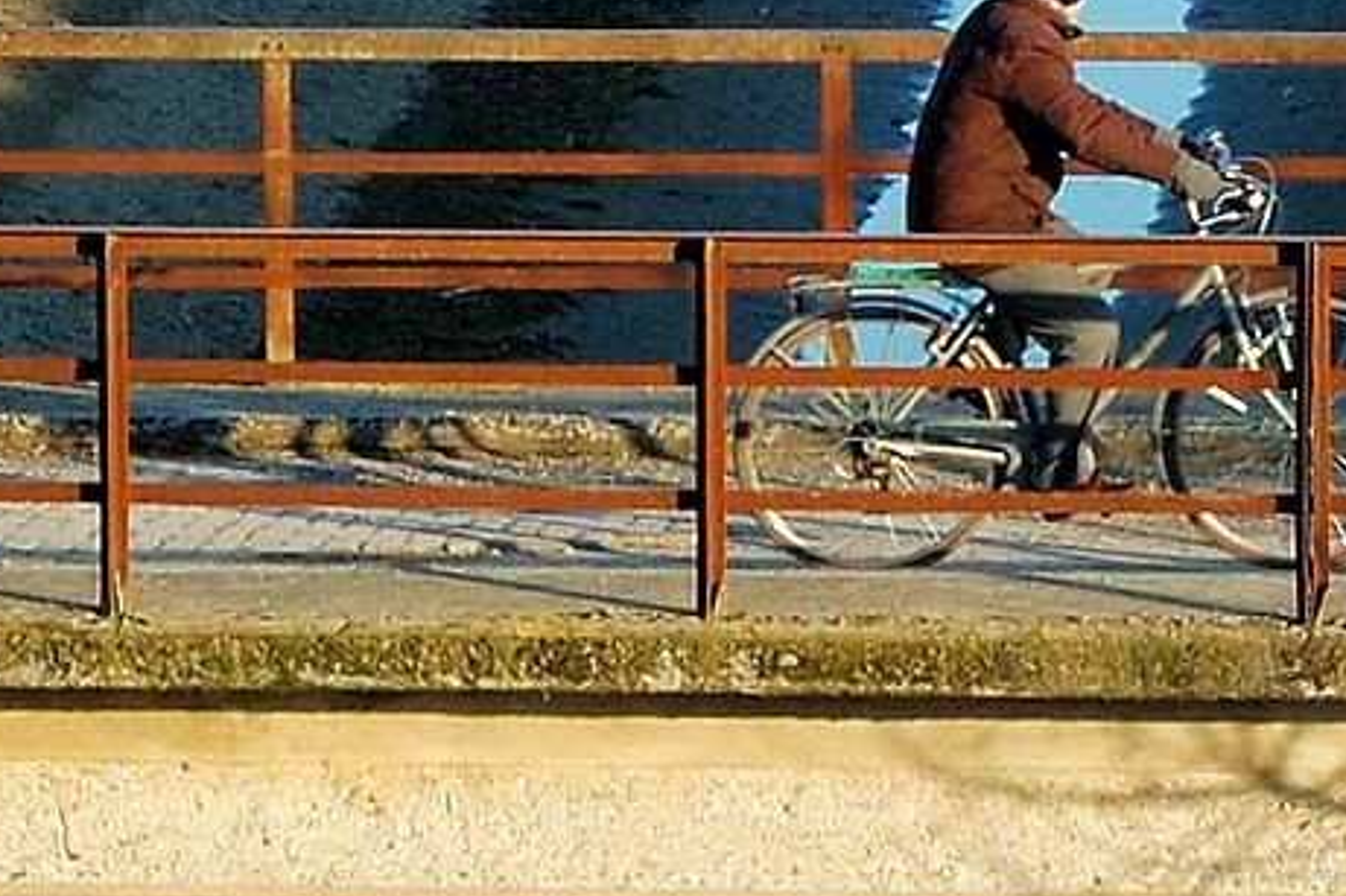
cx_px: 1124
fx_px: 23956
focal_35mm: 641
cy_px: 171
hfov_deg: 3.2
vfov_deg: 2.1
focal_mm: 82
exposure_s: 1/250
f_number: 7.1
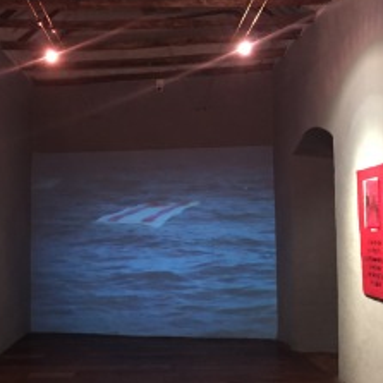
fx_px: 576
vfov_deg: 36.6
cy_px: 232
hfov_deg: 36.6
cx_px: 151
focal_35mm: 46
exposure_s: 1/17
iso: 320
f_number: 2.2
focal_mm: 4.15
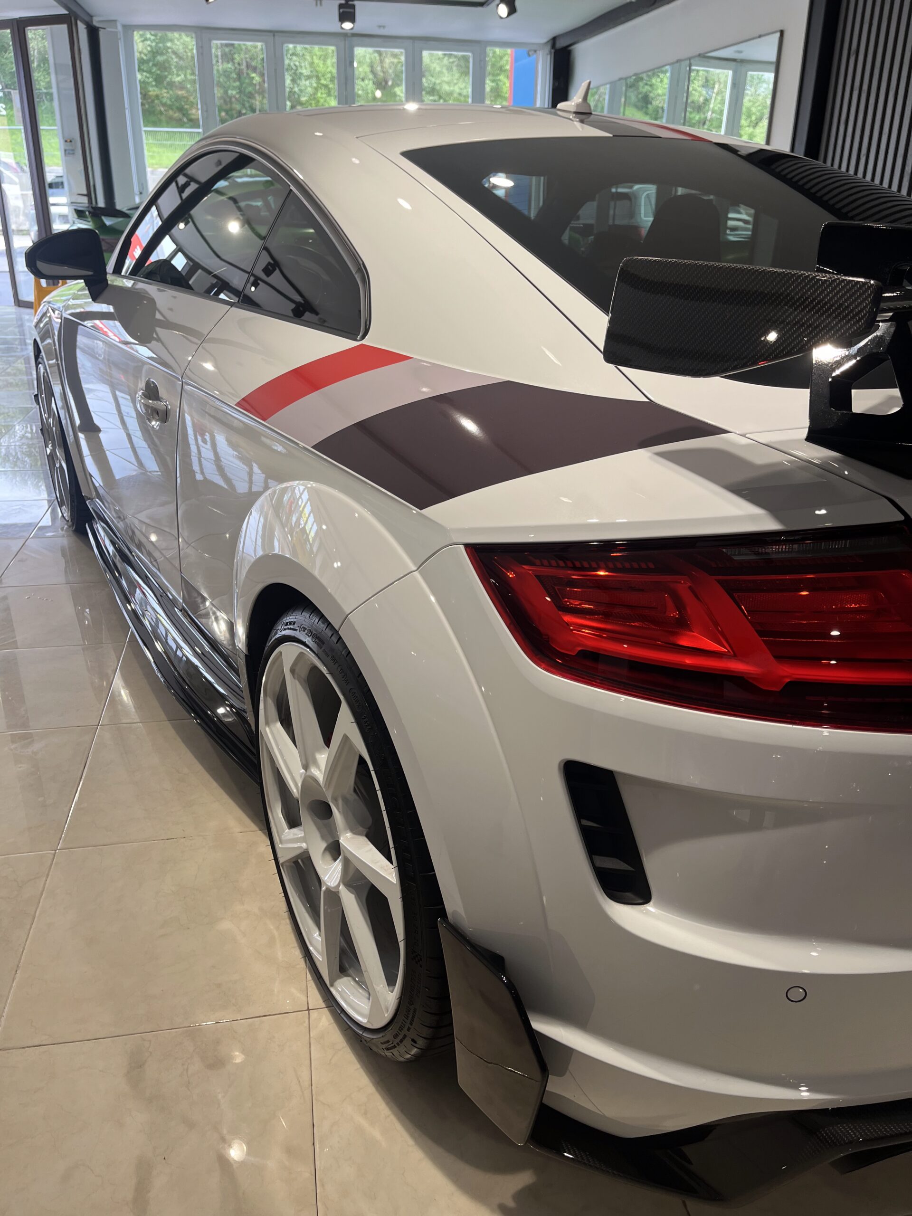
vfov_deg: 67.3
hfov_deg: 53.1
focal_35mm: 26
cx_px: 456
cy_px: 608
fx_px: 913
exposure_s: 1/129
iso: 32
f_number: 1.6
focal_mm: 5.1
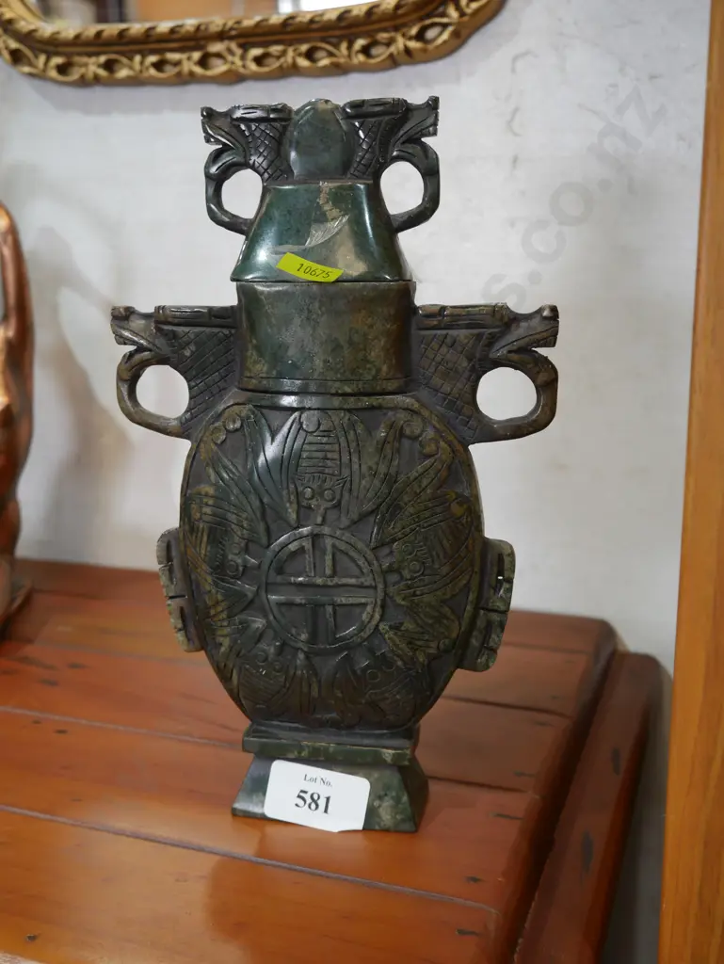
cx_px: 362
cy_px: 482
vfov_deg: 46.8
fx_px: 1115
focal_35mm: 40
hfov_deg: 36.0
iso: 500
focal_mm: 20
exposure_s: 1/60
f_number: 4.4
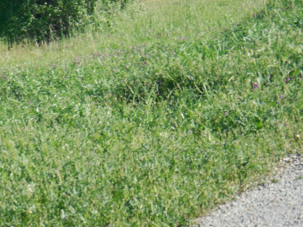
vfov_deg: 3.9
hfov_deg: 5.2
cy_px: 118
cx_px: 159
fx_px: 3361
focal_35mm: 384
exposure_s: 1/200
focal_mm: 54
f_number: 6.5
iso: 125
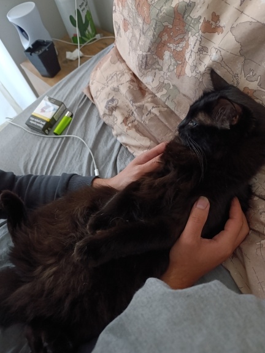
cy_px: 183
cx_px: 129
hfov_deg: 56.8
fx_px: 245
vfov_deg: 71.6
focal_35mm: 24
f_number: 1.6
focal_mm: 6.14
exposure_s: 1/25
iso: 2000
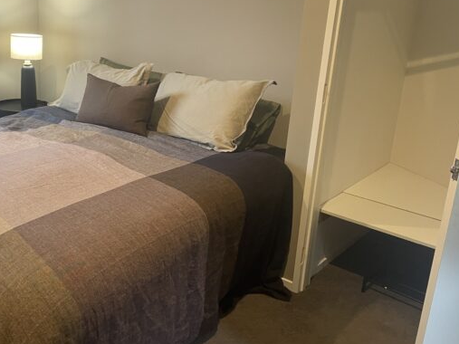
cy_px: 142
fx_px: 544
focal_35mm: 41
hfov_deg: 44.1
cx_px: 108
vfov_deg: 35.0
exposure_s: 1/50
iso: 125
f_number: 1.6
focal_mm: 4.2
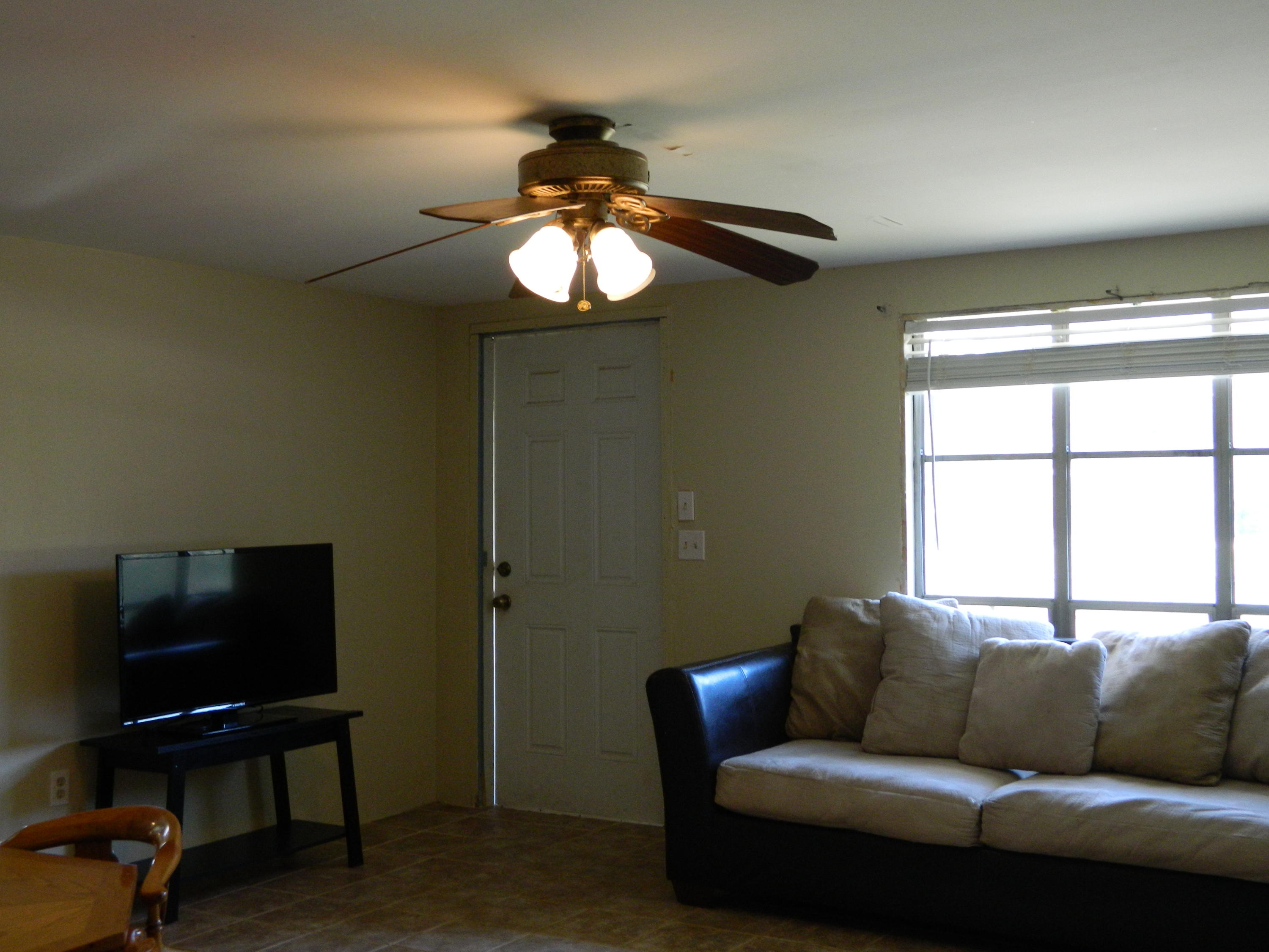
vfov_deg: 35.1
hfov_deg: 45.8
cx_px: 634
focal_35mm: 41
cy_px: 476
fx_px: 1503
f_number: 3.5
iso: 280
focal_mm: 7.3
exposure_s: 1/40
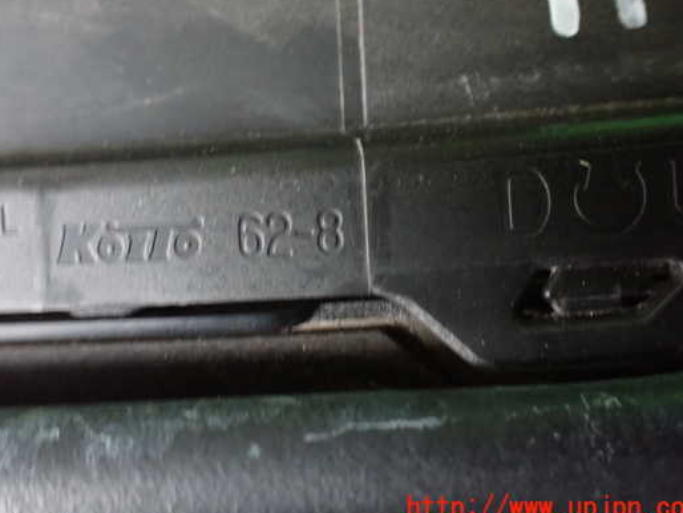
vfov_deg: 40.7
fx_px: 691
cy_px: 226
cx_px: 308
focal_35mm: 35
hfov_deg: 52.5
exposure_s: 1/30
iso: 1250
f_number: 2.3
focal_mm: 5.4
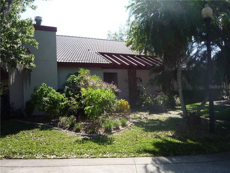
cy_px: 86
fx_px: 199
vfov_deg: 46.8
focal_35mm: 30
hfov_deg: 60.0
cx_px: 115
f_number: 4
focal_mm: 5.2
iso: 100
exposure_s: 1/250
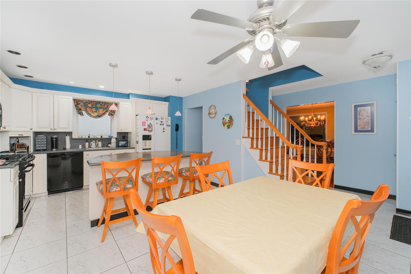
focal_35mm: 15
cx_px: 206
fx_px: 171
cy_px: 137
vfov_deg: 77.3
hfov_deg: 100.4
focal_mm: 10
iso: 800
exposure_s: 1/50
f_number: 8
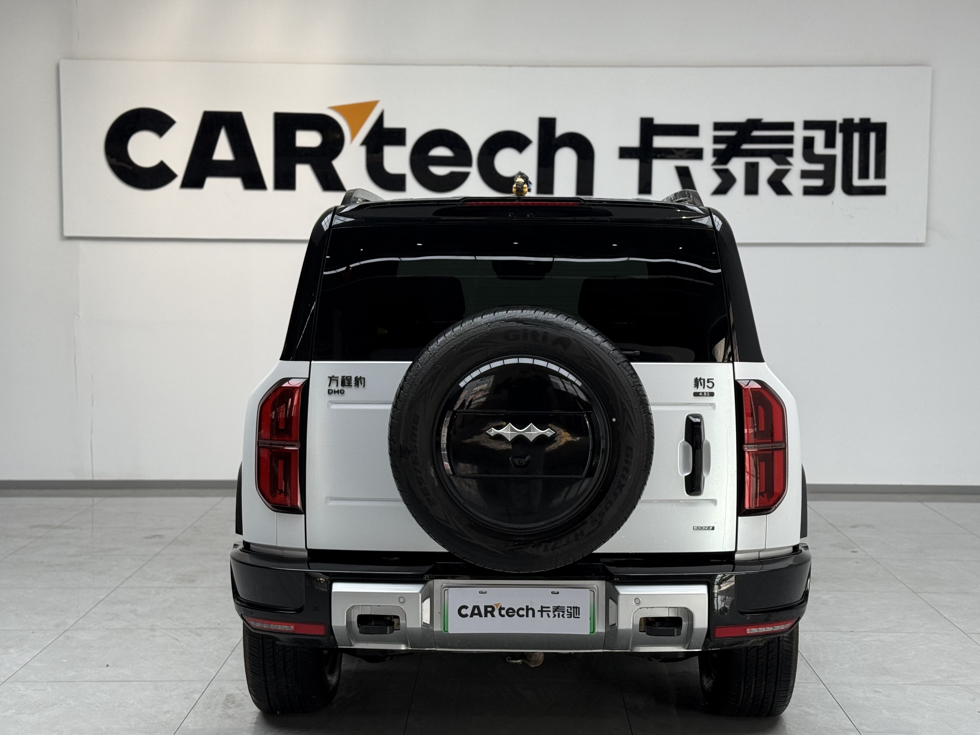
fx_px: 1444
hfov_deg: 37.5
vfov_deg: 28.6
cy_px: 367
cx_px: 504
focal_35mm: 51
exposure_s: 1/290
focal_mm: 6.76
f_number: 1.78
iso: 64
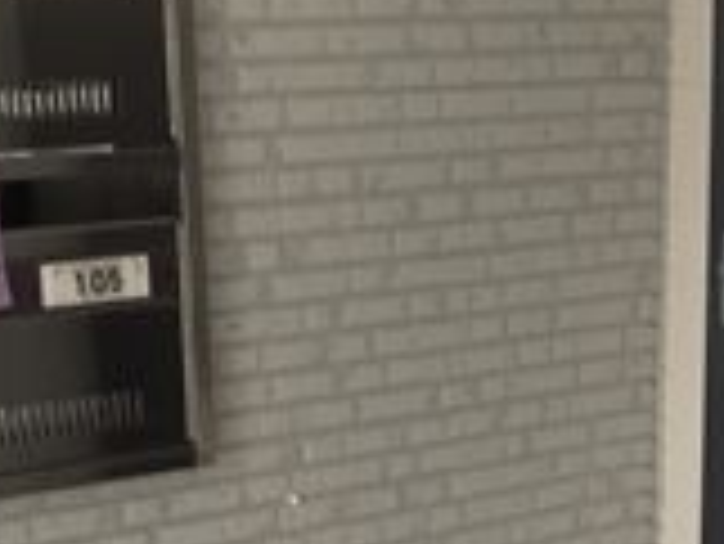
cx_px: 1084
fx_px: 2407
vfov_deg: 12.5
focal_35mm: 115
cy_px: 688
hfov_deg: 15.7
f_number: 2.2
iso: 40
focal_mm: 4.15
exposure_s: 1/60
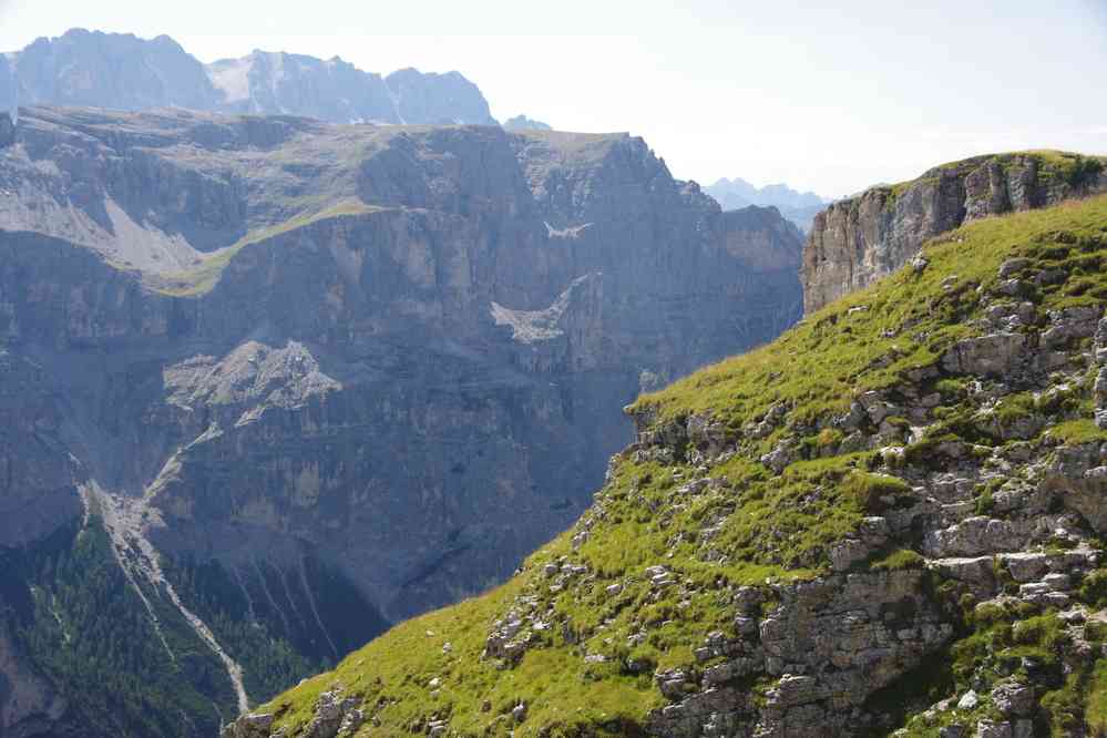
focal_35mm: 58
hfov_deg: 34.4
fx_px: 1790
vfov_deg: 23.3
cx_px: 554
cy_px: 369
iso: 200
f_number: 10
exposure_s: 1/60
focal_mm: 38.8
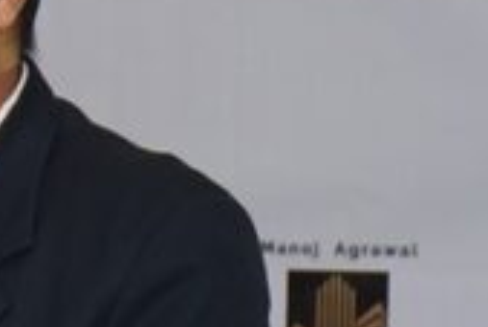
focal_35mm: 423
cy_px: 111
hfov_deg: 4.8
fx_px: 5739
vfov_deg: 3.3
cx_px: -552
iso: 2000
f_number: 5.6
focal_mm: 70
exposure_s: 1/125
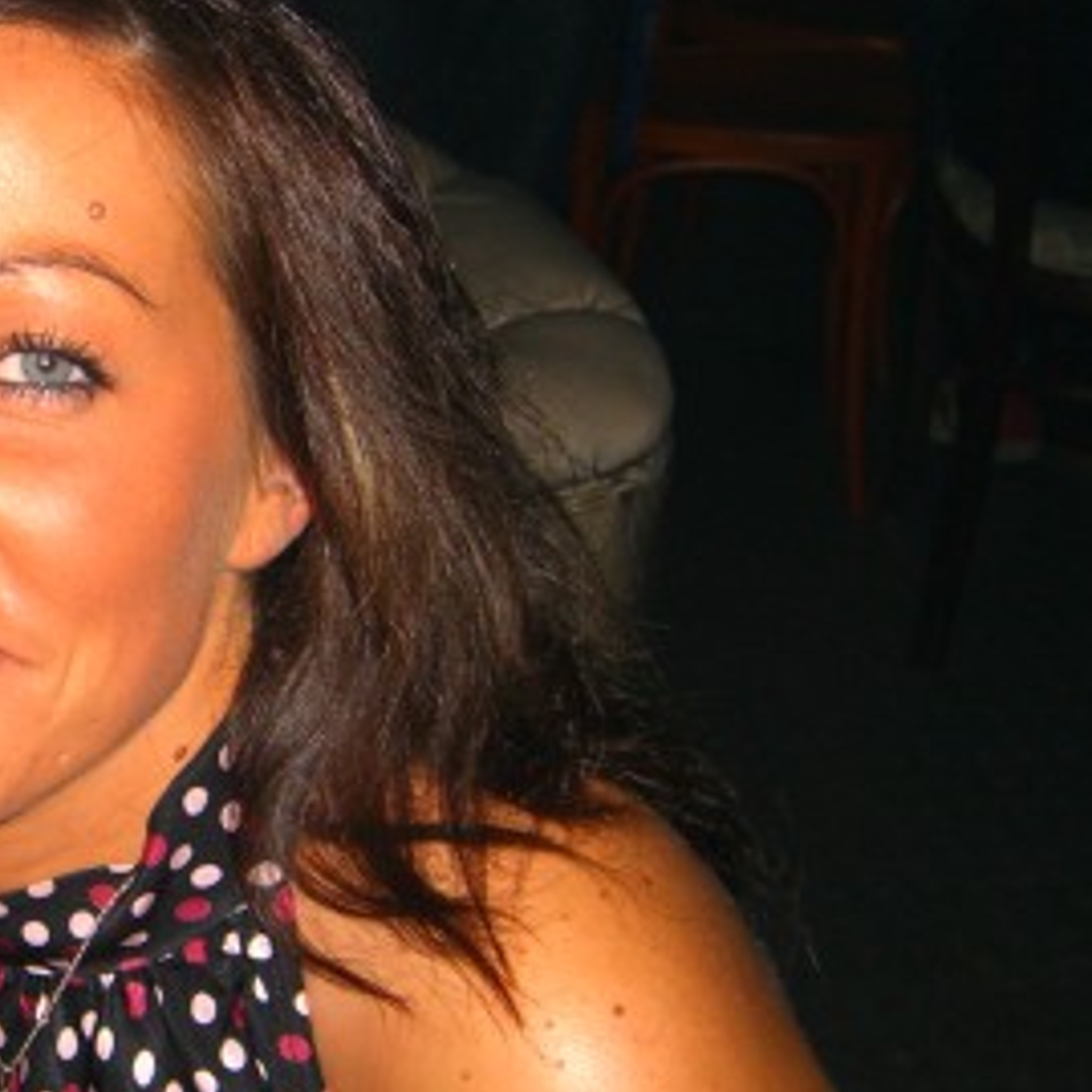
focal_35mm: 75
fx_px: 2677
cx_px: 4
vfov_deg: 23.0
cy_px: 625
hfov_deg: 22.2
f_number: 2.8
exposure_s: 1/60
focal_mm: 7.9
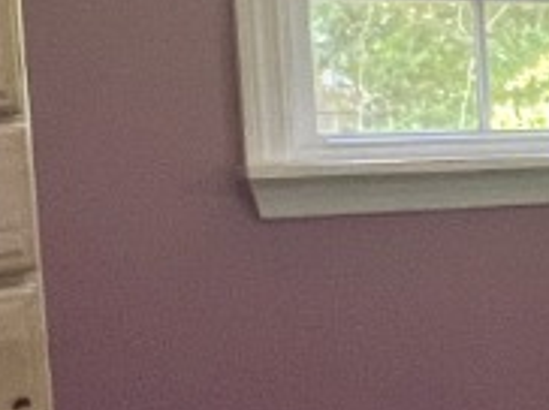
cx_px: 1143
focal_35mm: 103
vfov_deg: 14.3
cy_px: 244
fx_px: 1631
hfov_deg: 15.0
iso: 250
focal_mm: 1.57
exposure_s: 1/63
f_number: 1.8
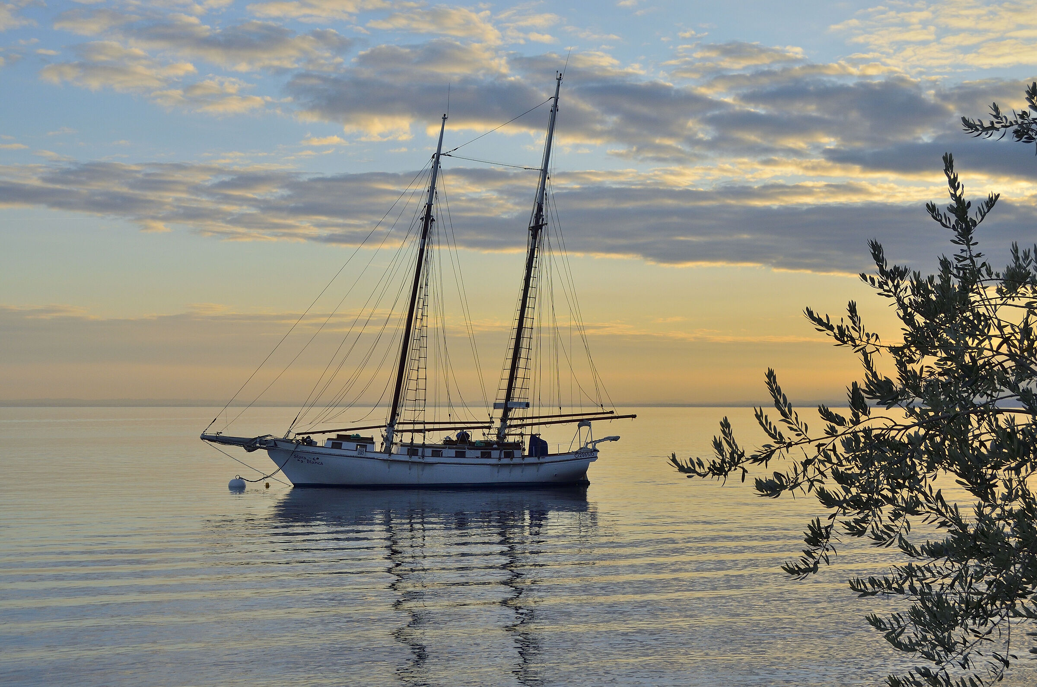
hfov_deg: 35.1
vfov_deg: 23.7
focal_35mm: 57
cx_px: 518
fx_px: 1639
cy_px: 344
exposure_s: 1/1000
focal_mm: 38
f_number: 9
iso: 400
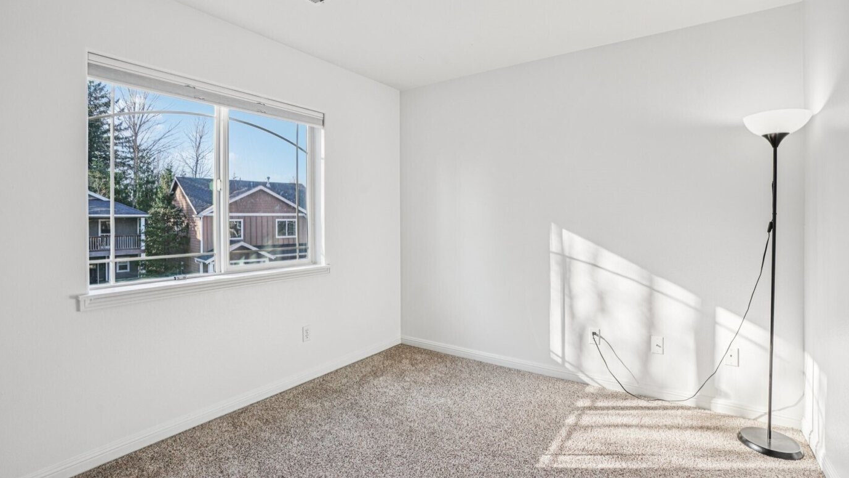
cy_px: 223
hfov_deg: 95.9
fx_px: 383
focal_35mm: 17
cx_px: 422
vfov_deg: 63.8
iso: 400
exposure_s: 1/100
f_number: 8
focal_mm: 16
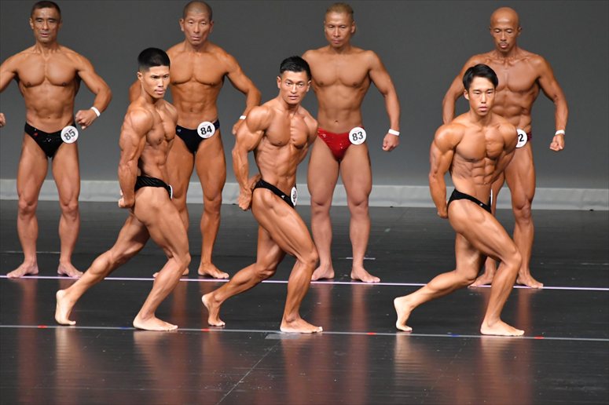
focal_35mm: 315
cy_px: 202
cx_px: 304
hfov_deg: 6.5
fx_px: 5326
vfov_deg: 4.4
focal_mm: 210
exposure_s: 1/400
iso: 5000
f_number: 5.6
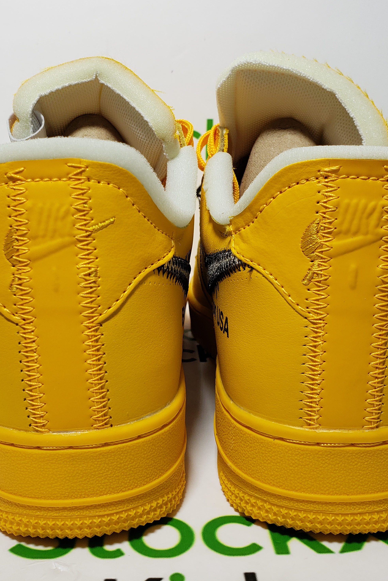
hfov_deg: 35.9
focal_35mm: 37
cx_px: 169
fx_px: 598
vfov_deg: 51.9
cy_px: 287
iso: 50
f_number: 2.4
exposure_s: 1/194
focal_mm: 4.3
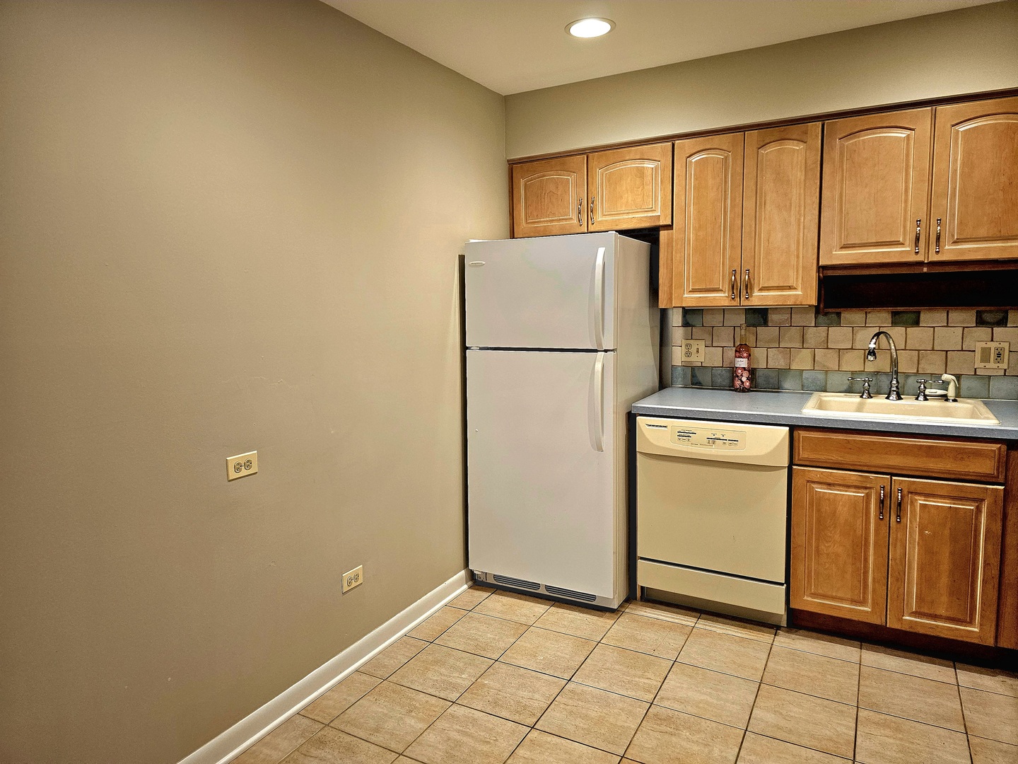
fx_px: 676
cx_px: 509
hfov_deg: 73.9
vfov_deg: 58.9
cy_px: 382
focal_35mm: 23
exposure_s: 1/120
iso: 320
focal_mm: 6.3
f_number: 1.7
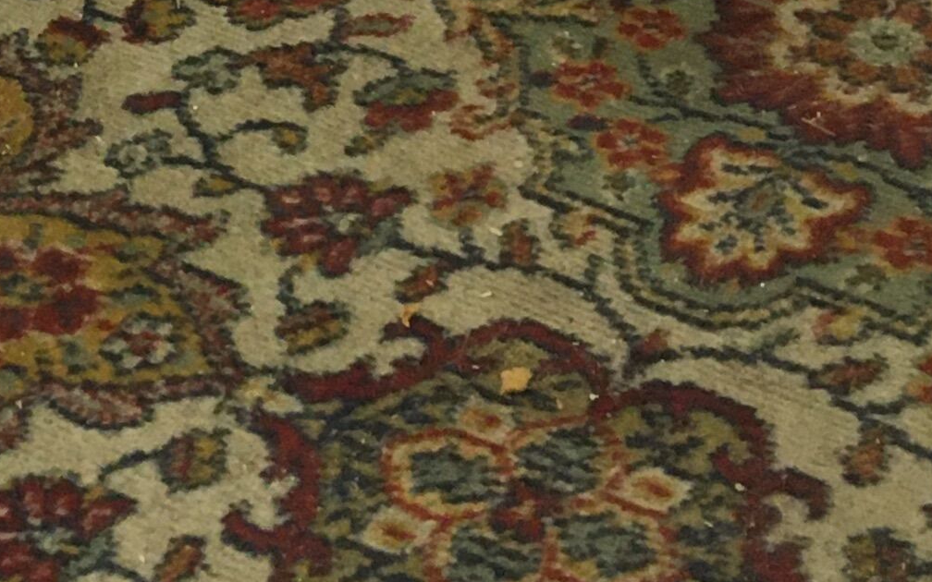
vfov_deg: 10.1
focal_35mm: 123
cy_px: -423
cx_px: -14
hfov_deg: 16.6
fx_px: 3124
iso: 160
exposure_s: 1/33
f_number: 2.2
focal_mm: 4.15
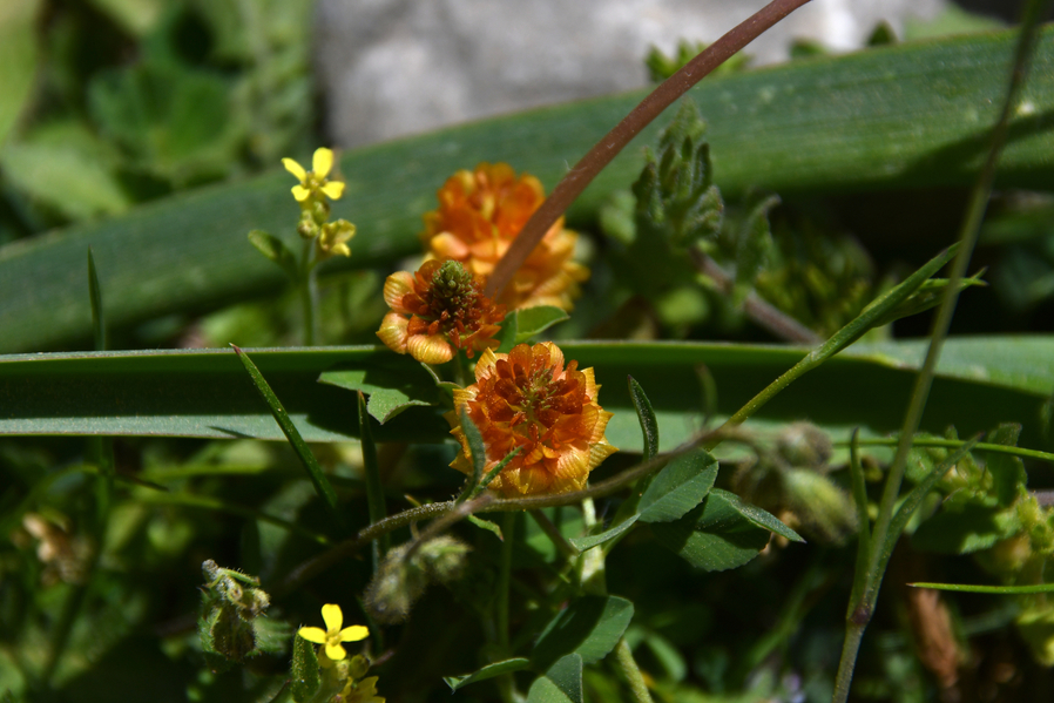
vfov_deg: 2.9
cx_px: 539
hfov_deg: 4.3
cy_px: 373
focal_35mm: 476
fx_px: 13938
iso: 100
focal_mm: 250
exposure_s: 1/320
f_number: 8
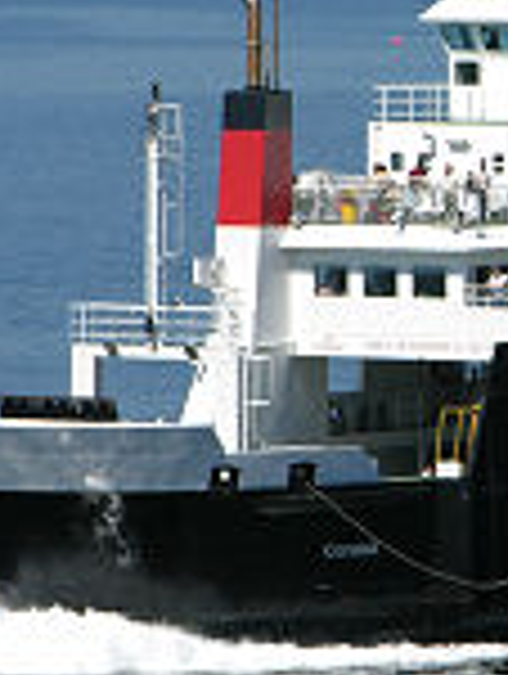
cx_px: 598
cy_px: 108
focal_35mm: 629
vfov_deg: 3.1
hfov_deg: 2.4
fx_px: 12273
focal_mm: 52.4
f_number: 6.4
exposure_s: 1/363
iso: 50
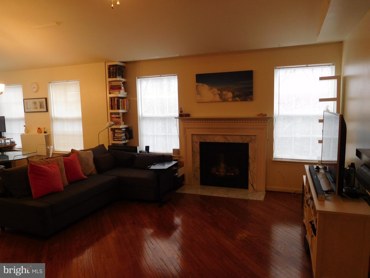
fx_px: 267
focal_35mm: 25
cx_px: 185
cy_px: 139
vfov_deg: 54.9
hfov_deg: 69.4
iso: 220
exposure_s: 1/30
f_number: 3.4
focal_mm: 4.5
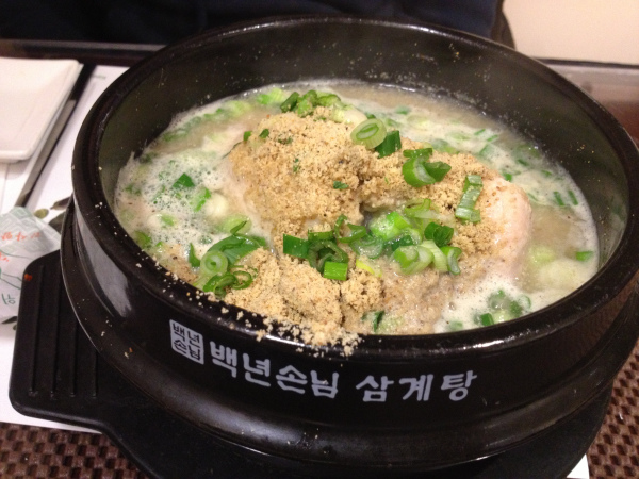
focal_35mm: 35
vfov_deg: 40.7
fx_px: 646
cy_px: 240
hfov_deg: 52.6
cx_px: 320
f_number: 2.4
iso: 320
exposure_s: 1/20
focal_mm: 4.28
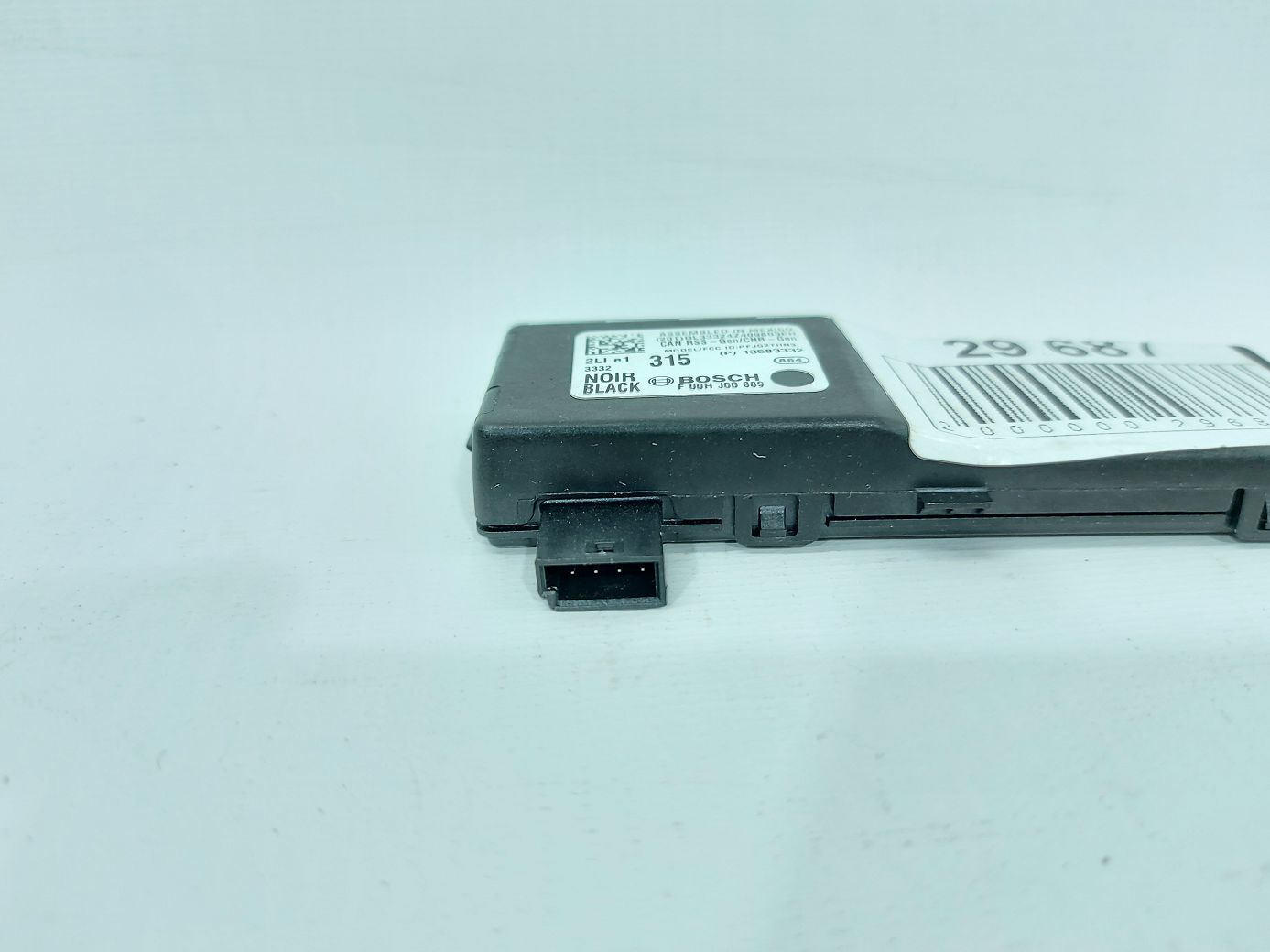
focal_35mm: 24
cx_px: 635
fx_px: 880
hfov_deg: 71.6
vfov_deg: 56.8
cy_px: 476
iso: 160
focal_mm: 5.23
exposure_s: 1/50
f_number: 1.8
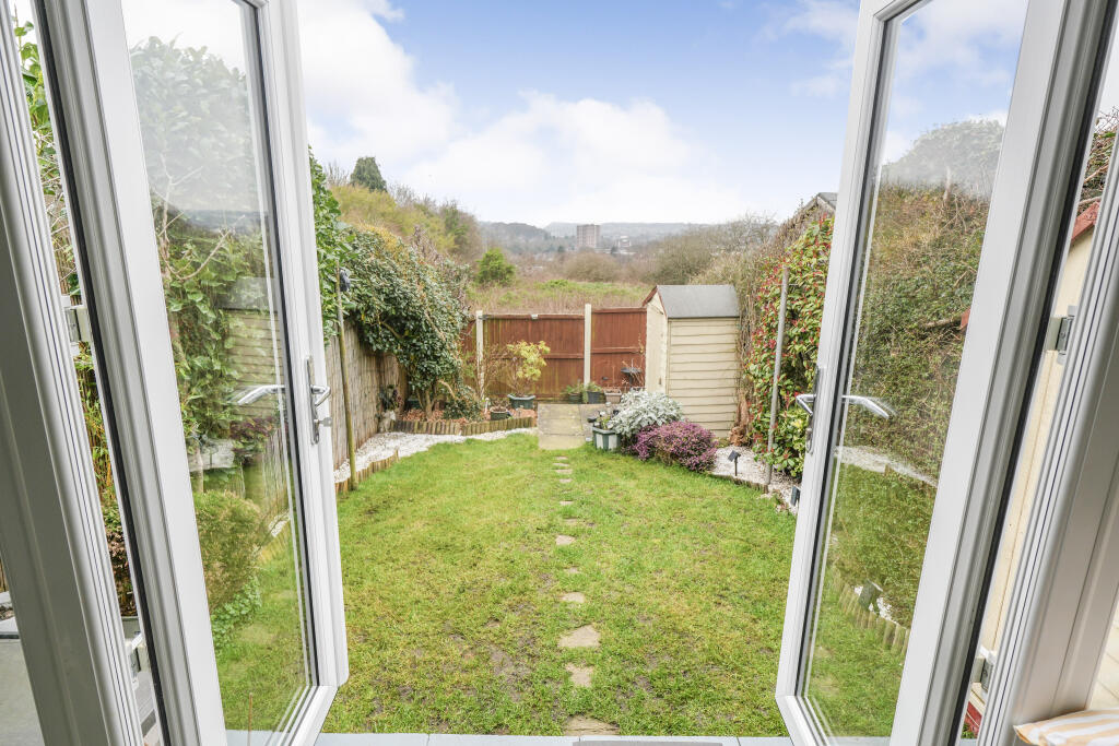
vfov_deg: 59.5
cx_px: 560
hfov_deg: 81.2
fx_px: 653
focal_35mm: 21
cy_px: 373
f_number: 5
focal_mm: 14
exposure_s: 1/100
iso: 100
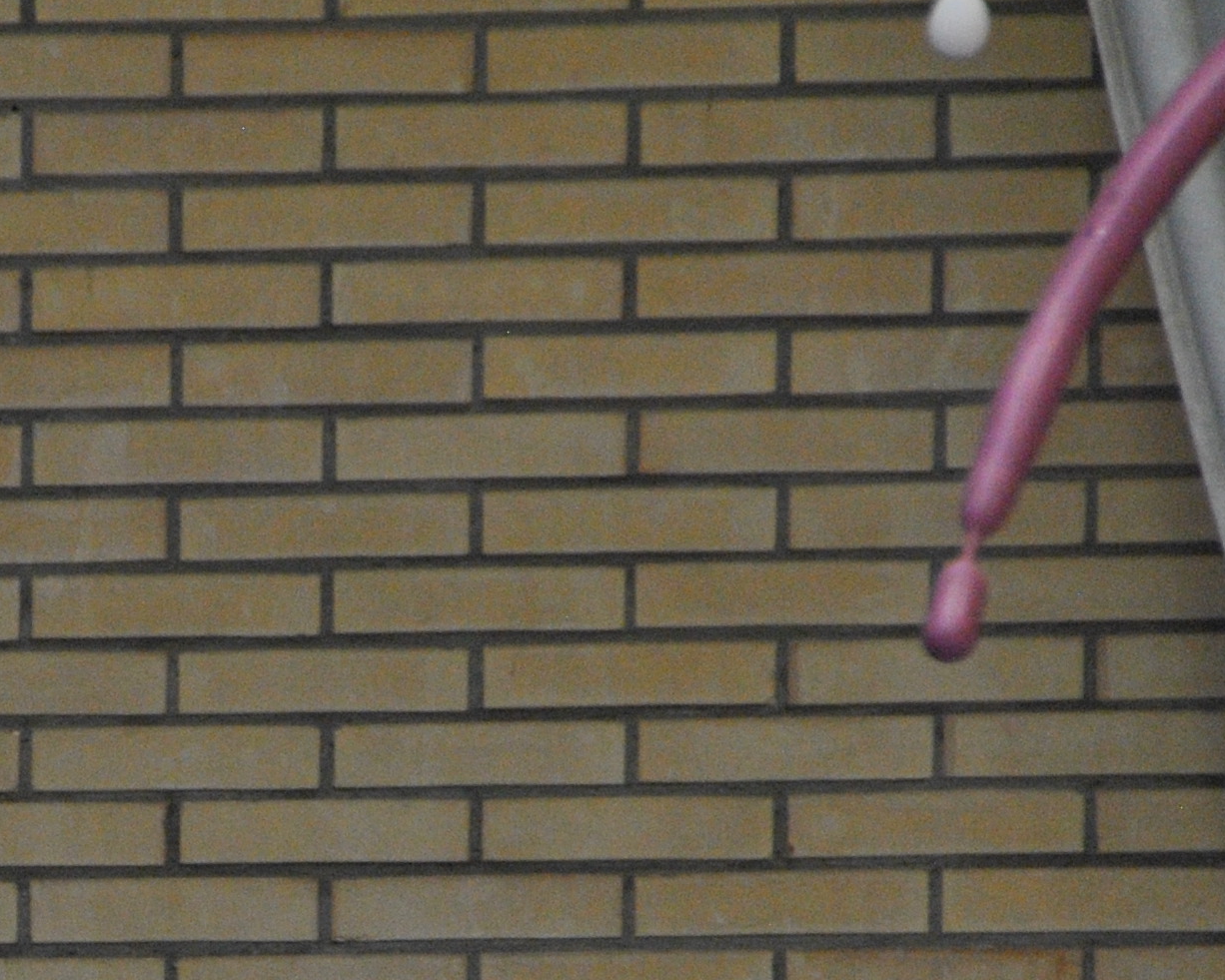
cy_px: 1100
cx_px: 110
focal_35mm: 890
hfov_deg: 2.2
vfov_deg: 1.7
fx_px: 32270
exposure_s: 1/125
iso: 800
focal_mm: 200
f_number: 6.3
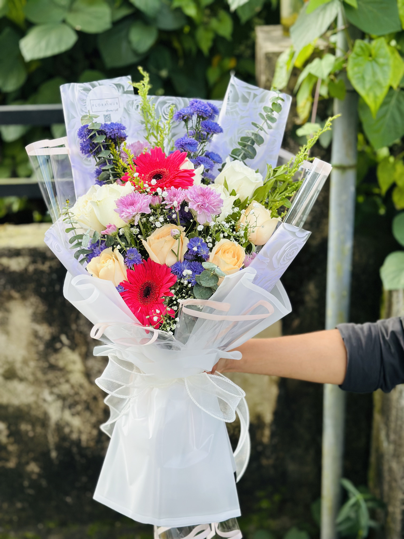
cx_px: 202
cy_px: 270
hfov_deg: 30.3
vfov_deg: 39.7
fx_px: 747
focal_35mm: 48
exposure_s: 1/1019
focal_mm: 6.86
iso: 80
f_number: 1.78
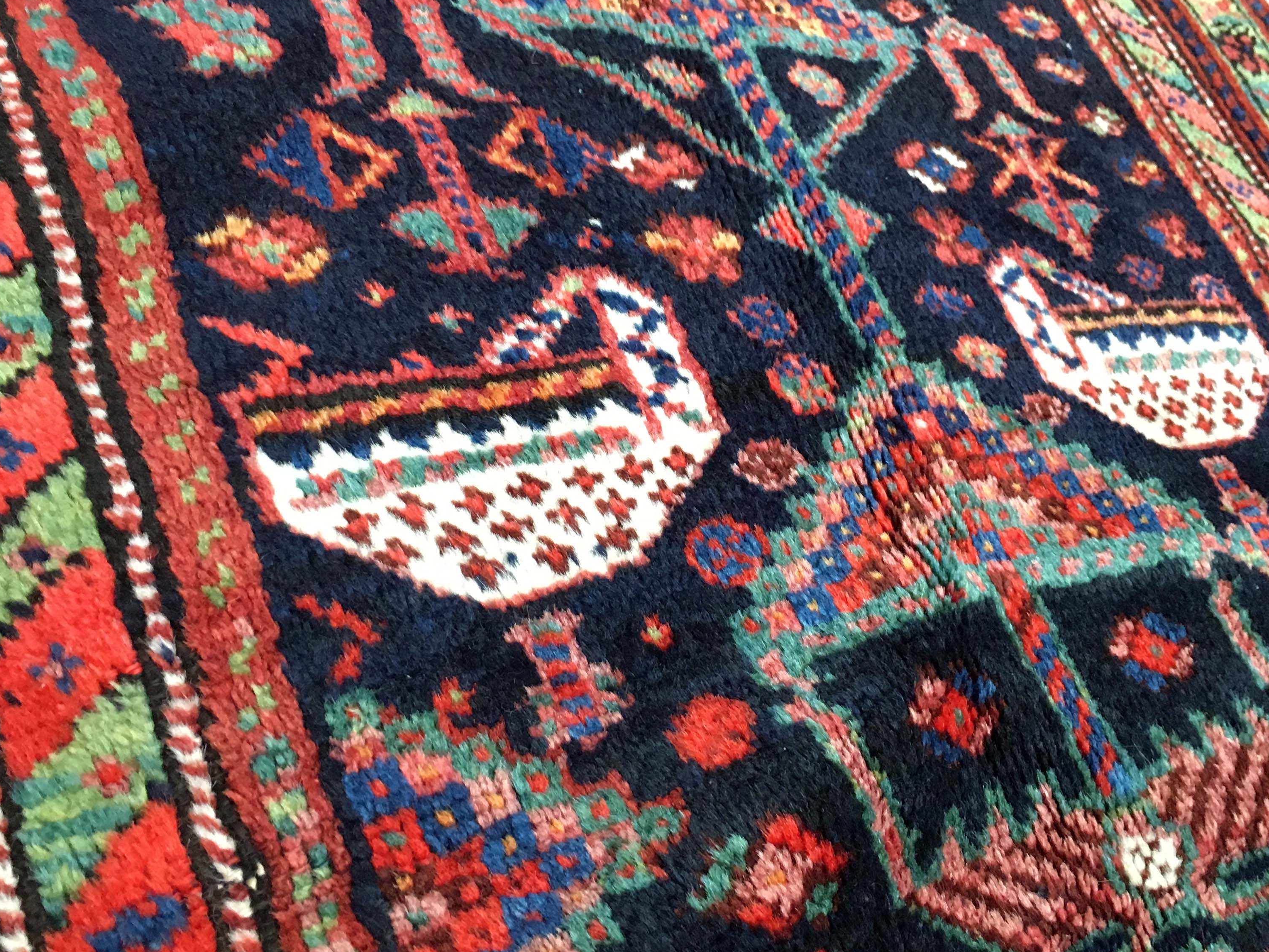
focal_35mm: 39
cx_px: 636
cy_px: 407
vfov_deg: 36.8
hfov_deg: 47.9
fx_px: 1430
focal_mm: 4.15
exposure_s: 1/25
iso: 200
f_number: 2.2
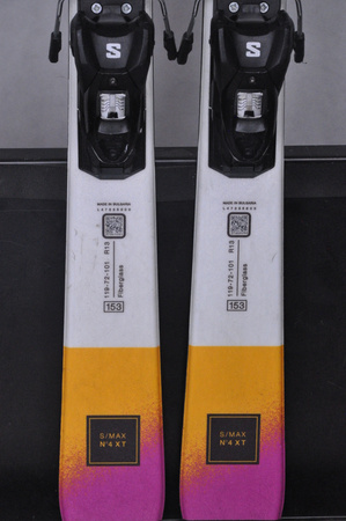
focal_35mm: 135
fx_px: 1951
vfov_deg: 15.2
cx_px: 173
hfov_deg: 10.1
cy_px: 260
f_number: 9.5
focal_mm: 90
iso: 3200
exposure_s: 1/125
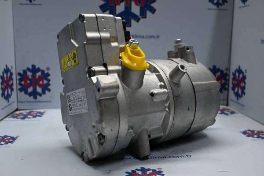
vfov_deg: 35.5
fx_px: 275
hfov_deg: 51.3
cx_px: 132
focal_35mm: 38
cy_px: 88
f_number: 4.2
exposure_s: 1/125
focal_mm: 25
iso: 720
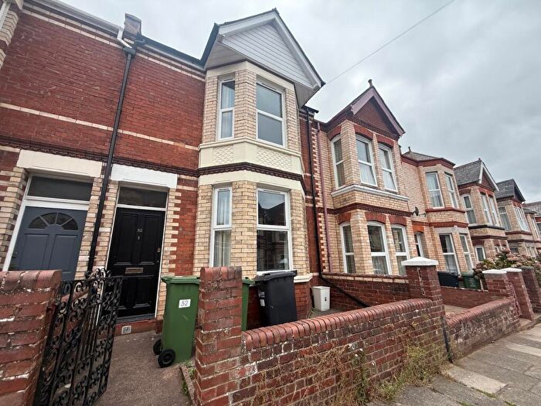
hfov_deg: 102.1
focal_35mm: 14
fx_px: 219
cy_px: 203
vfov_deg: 85.7
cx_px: 270
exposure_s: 1/540
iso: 50
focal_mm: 2.22
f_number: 2.2
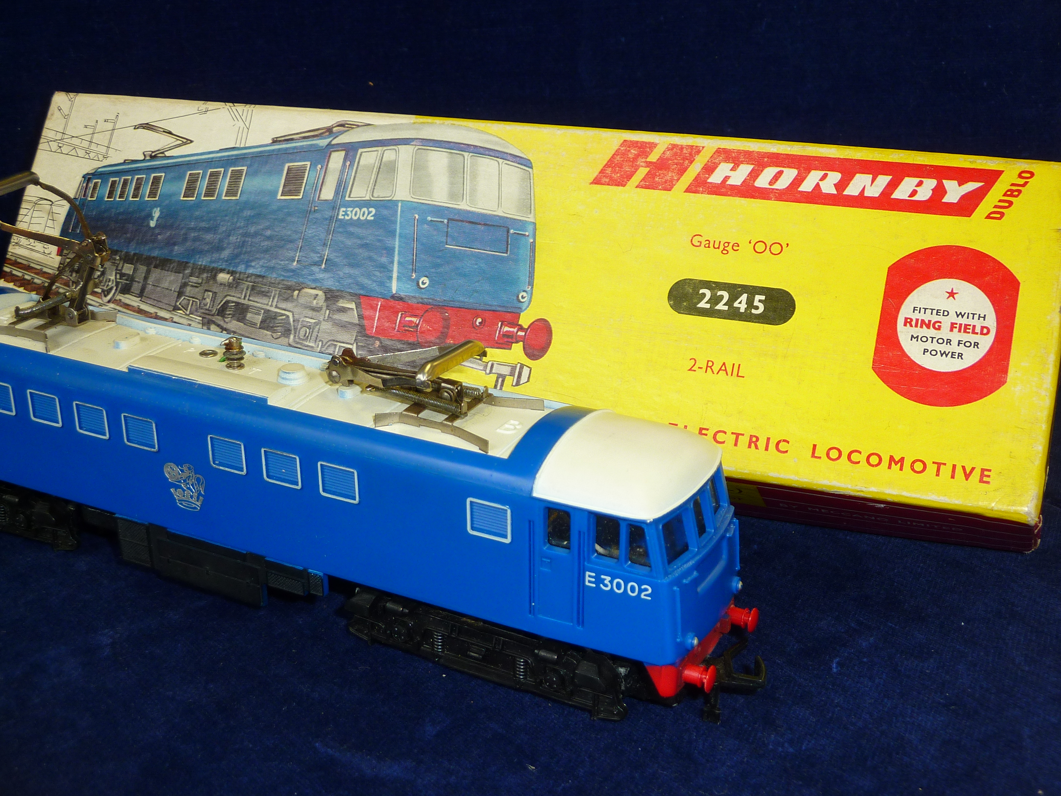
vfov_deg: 30.3
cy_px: 398
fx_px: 1471
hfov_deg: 39.7
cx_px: 530
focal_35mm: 48
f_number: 3.8
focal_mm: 7.9
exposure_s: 1/30
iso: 100
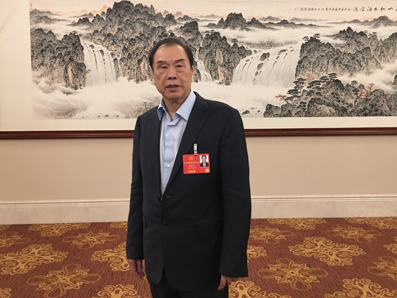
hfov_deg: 61.7
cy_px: 149
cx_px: 198
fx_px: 333
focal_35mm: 29
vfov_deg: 48.2
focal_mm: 4.15
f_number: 2.2
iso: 100
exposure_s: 1/17
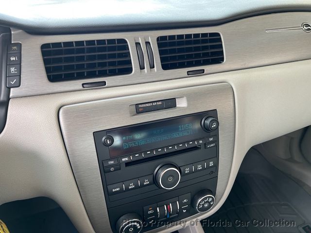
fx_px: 234
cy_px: 116
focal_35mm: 26
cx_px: 156
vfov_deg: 53.1
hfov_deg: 67.3
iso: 80
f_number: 1.5
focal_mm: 5.7
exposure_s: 1/121
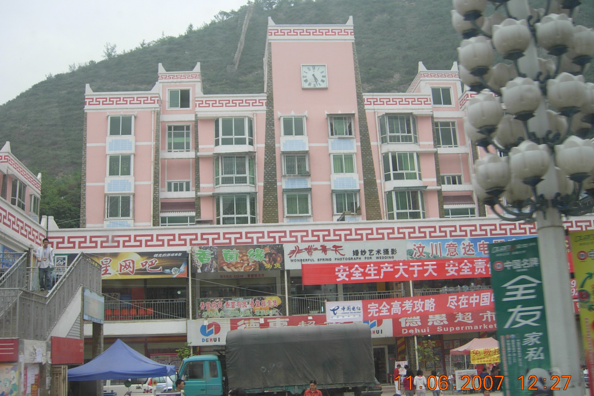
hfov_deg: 50.7
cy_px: 204
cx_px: 295
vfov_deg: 35.0
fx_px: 627
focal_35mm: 38
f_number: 2.7
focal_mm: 7.5
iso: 50
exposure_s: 1/222
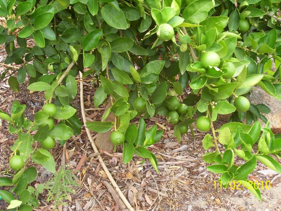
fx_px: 536
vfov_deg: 22.3
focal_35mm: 66
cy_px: 106
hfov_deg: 29.4
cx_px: 140
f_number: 3.6
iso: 80
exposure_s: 1/90
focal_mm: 10.8
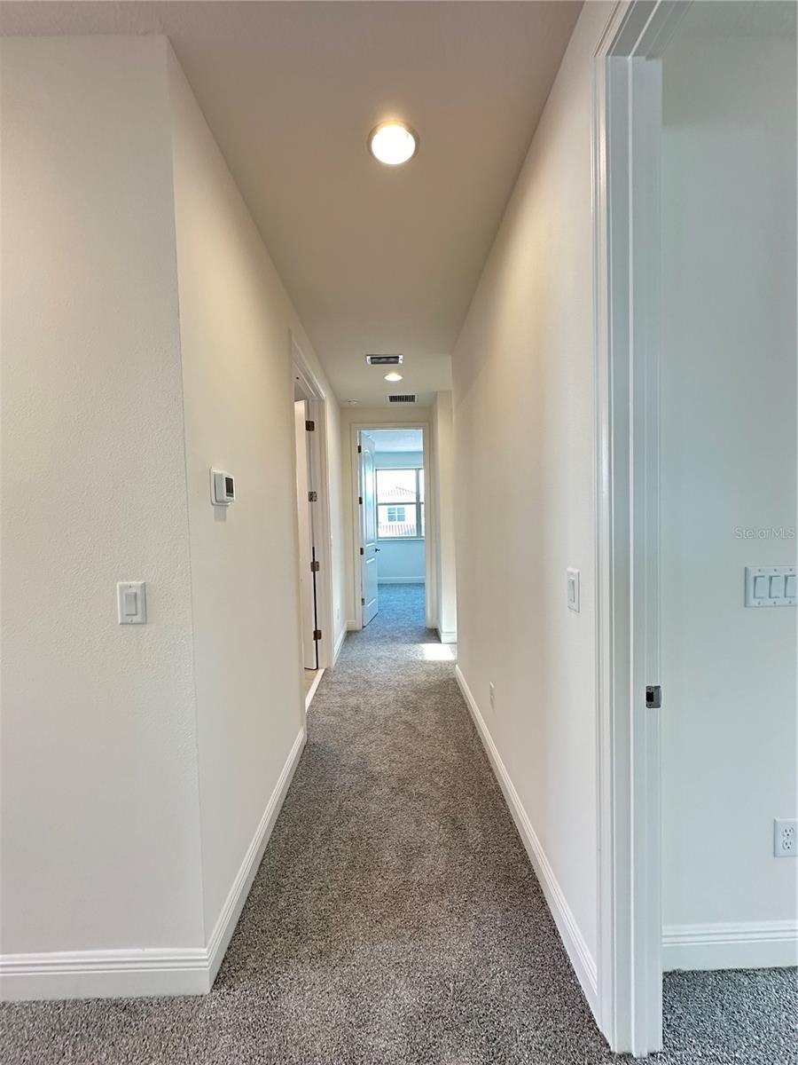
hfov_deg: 85.7
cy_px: 532
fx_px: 430
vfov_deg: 102.1
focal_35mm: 14
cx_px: 399
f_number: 2.2
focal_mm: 2.22
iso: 250
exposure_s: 1/60
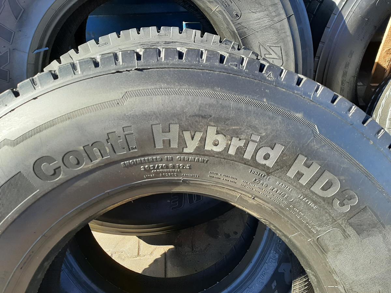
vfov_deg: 53.1
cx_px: 196
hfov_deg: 67.3
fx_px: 294
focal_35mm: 26
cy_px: 146
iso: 40
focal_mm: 3.93
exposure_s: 1/377
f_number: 1.7
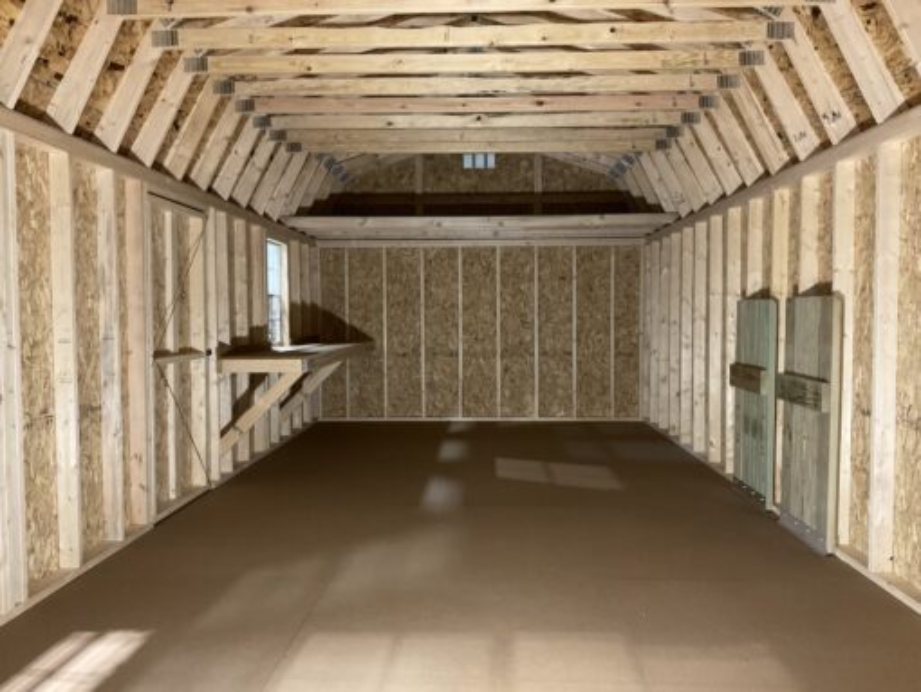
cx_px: 460
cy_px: 346
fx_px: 772
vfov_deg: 48.3
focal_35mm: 29
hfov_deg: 61.6
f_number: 1.8
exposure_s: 1/30
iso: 320
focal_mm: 3
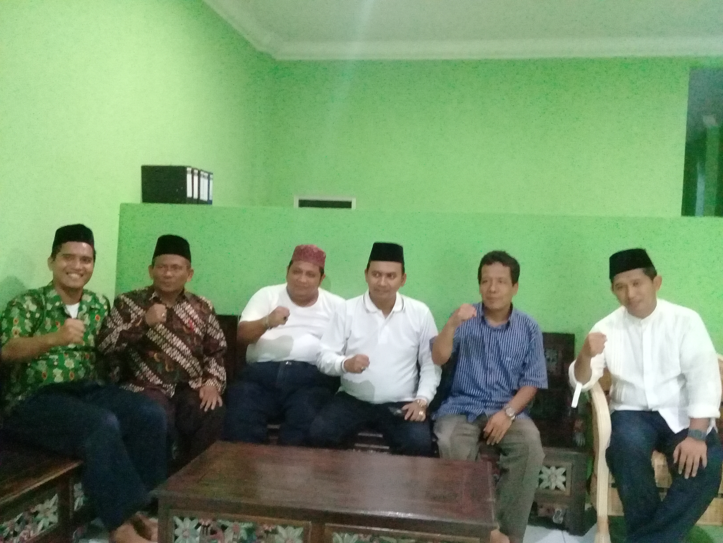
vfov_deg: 45.4
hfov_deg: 58.4
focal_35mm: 31
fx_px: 647
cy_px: 272
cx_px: 362
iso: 1250
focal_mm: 3.3
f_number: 2.2
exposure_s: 1/17
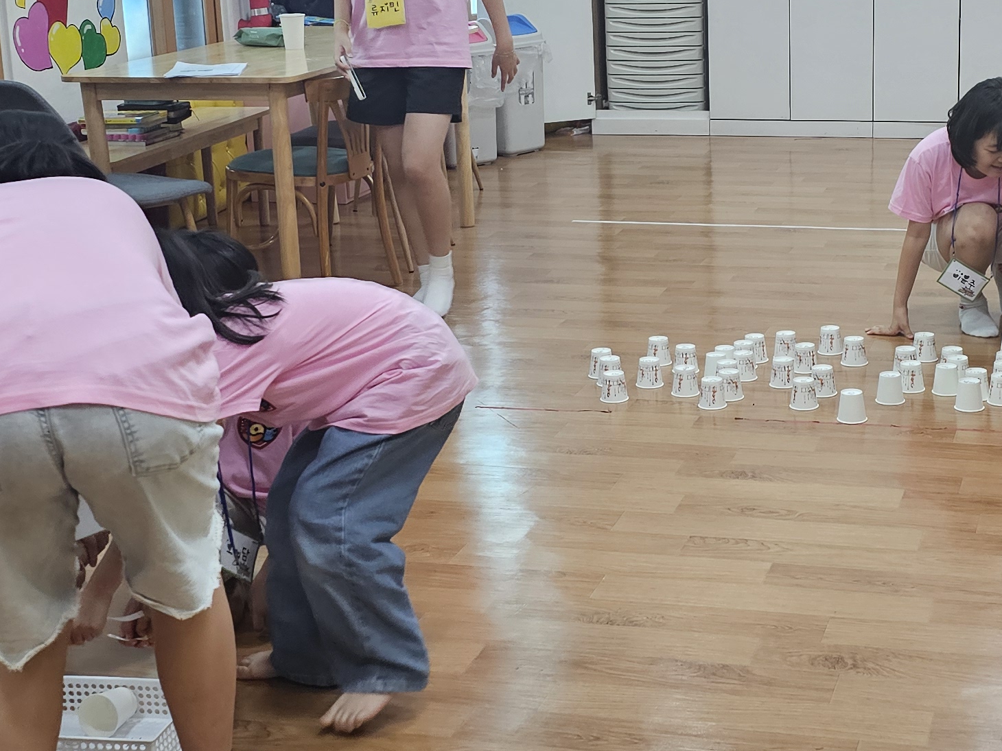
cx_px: 703
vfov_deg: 23.1
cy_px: 228
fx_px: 1824
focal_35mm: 63
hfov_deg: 30.4
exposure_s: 1/120
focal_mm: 6.3
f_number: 1.7
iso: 160
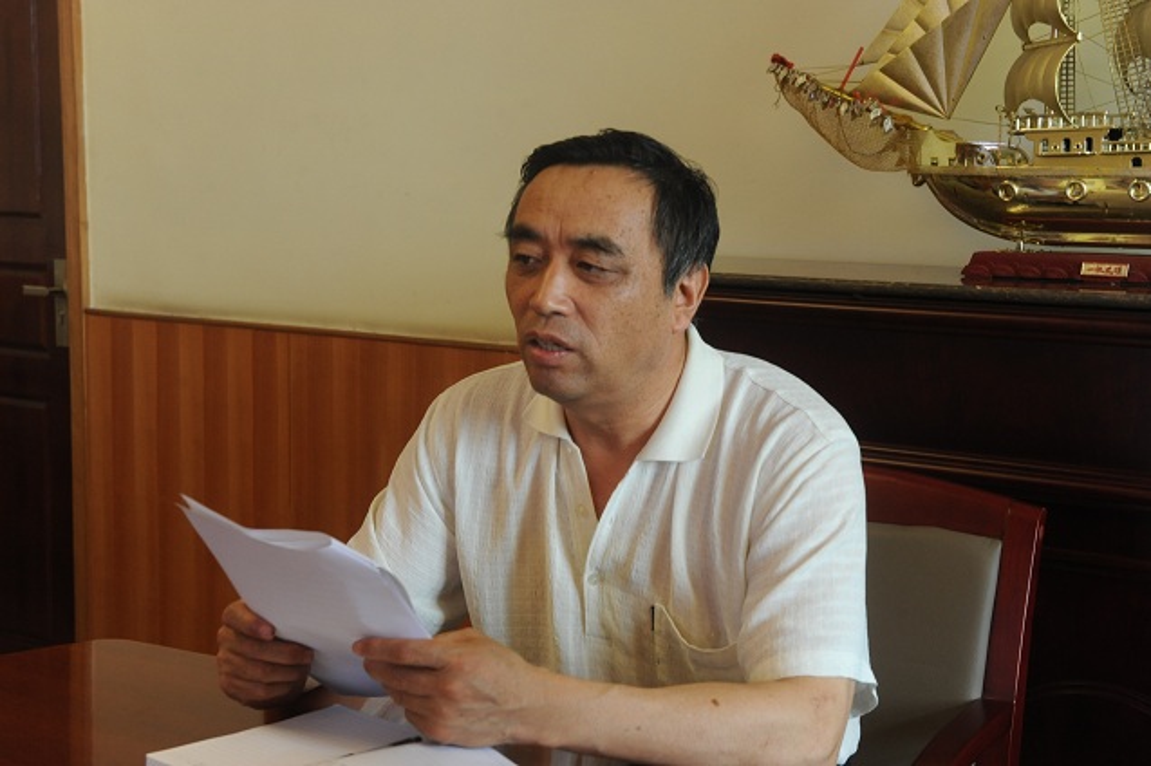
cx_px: 576
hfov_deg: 34.5
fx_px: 1853
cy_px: 383
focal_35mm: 58
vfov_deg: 23.4
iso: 1800
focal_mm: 58
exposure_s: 1/30
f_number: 7.1
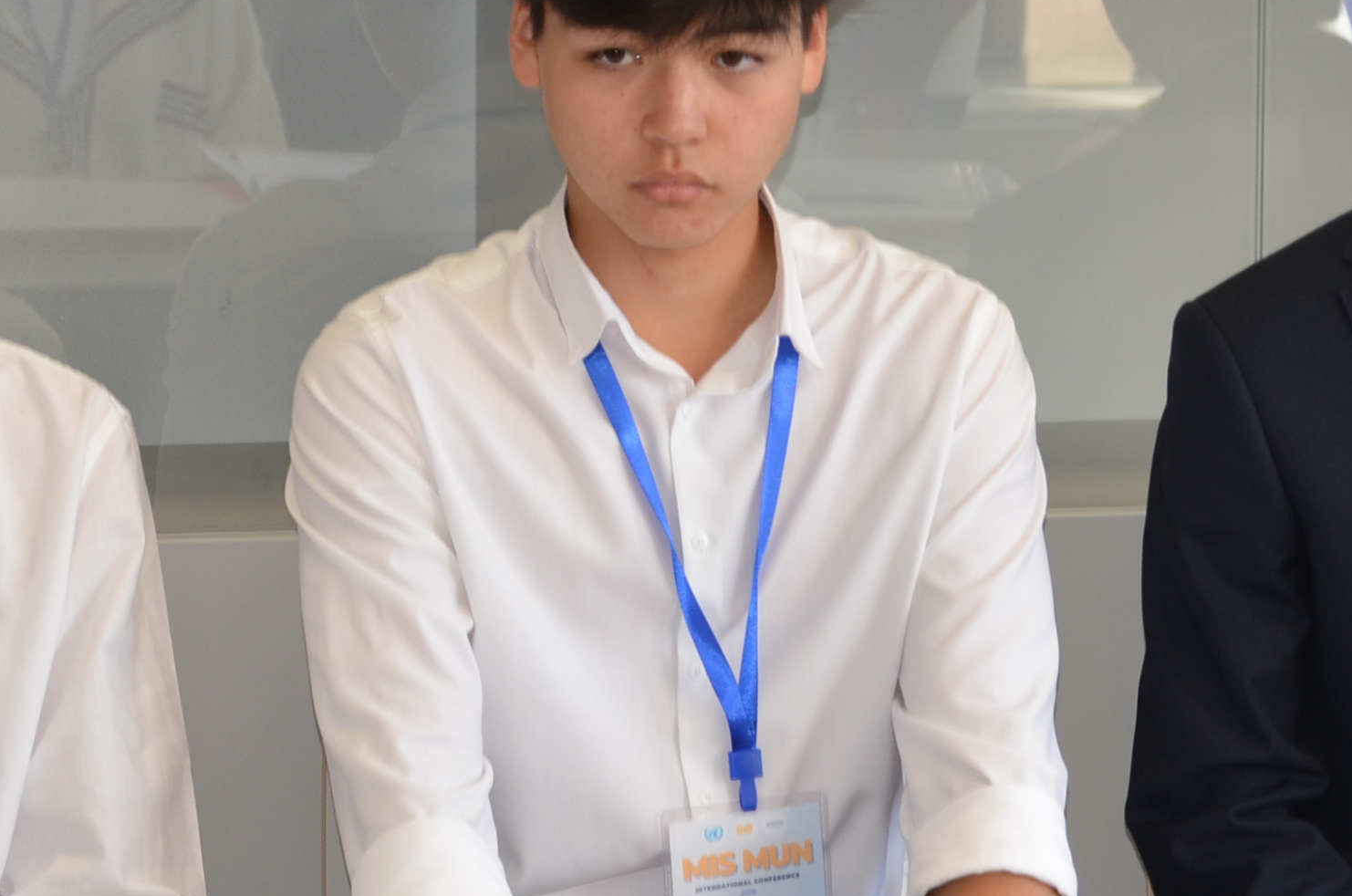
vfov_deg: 7.3
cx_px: 1057
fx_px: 7009
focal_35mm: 187
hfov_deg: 11.0
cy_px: 272
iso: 400
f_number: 5
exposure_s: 1/100
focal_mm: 50
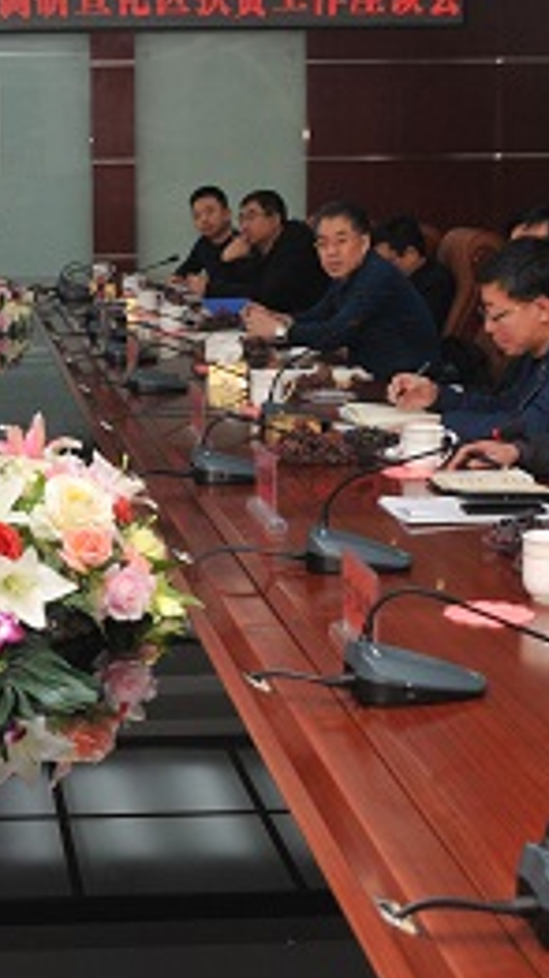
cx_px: 26
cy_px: 355
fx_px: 1711
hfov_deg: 17.9
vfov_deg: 31.7
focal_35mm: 66
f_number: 6.3
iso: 640
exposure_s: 1/60
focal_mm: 20
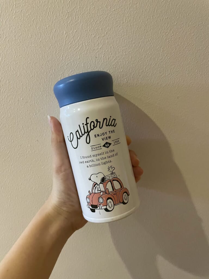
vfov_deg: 67.3
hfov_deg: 53.1
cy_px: 140
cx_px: 104
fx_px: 209
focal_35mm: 26
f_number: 1.6
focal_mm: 4.2
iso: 640
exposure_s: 1/40
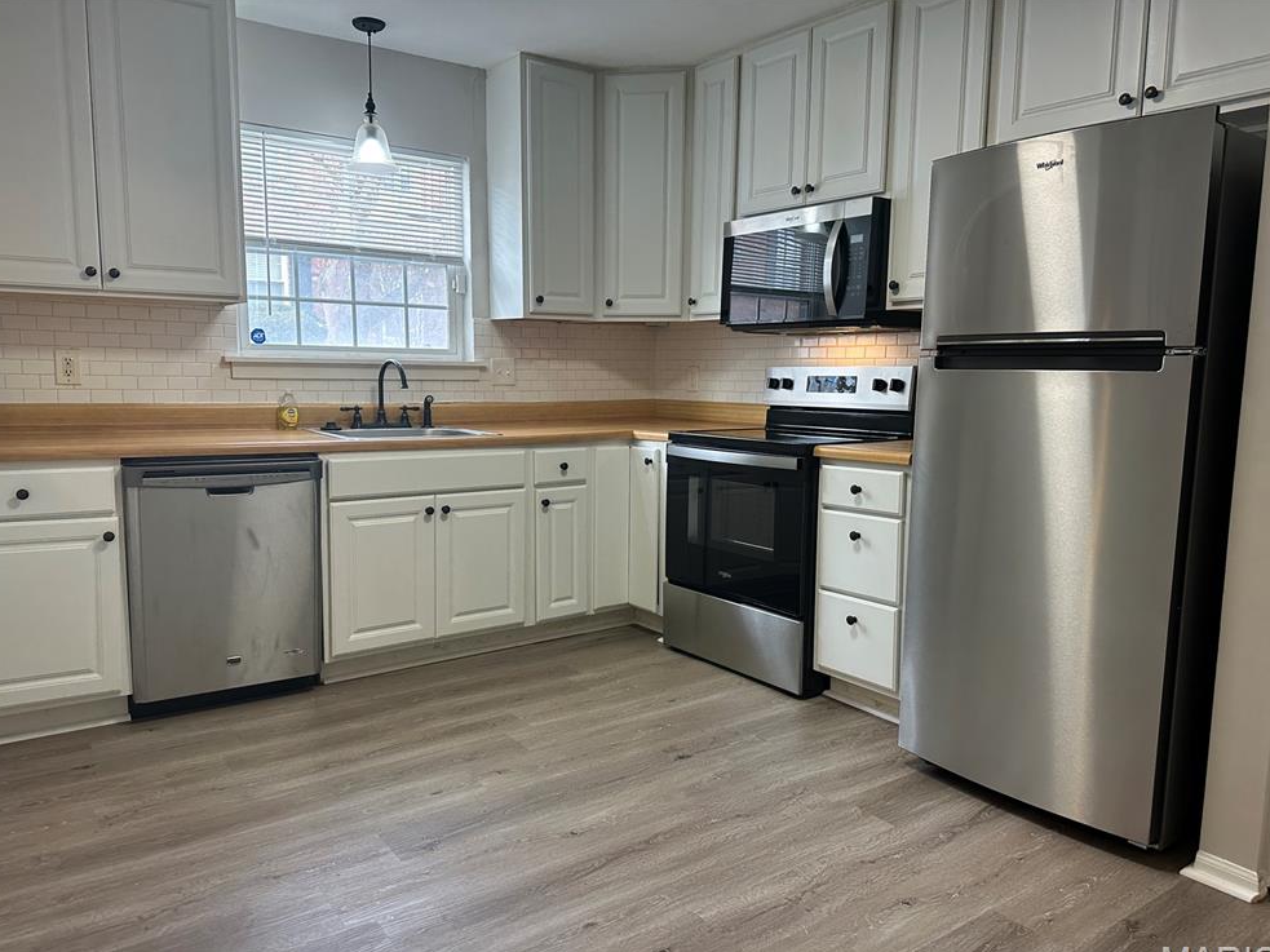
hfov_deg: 69.4
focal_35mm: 25
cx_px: 629
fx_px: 917
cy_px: 492
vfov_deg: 54.9
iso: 160
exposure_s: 1/120
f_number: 1.78
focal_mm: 6.86
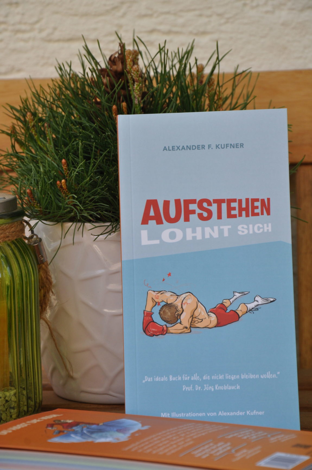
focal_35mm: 158
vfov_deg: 13.1
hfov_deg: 8.7
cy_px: 235
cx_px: 156
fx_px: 2053
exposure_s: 1/125
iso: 400
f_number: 8
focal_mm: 105
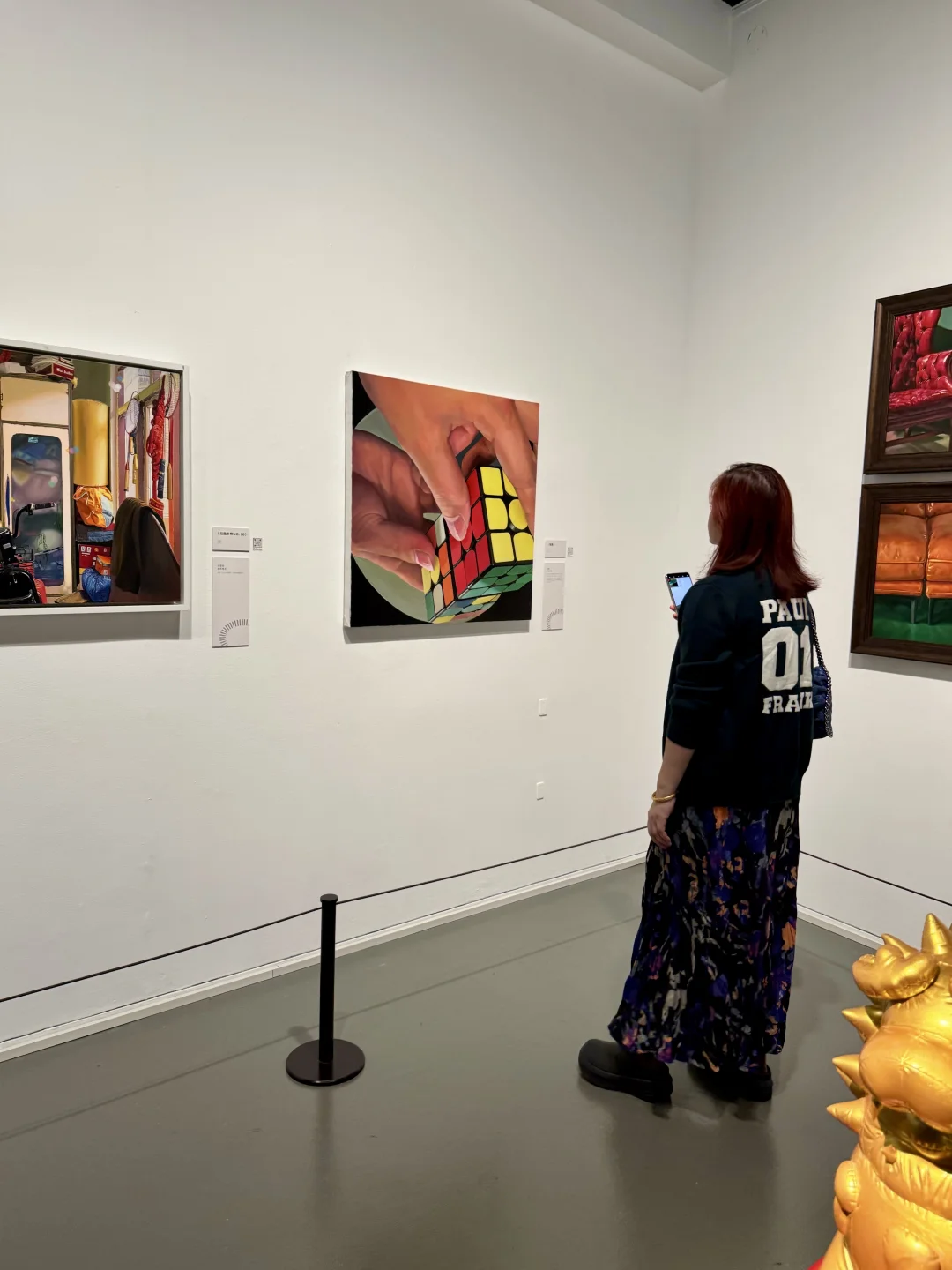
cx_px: 476
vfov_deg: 71.6
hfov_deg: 56.8
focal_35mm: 24
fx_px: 880
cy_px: 635
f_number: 1.78
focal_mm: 6.76
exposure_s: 1/83
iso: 160
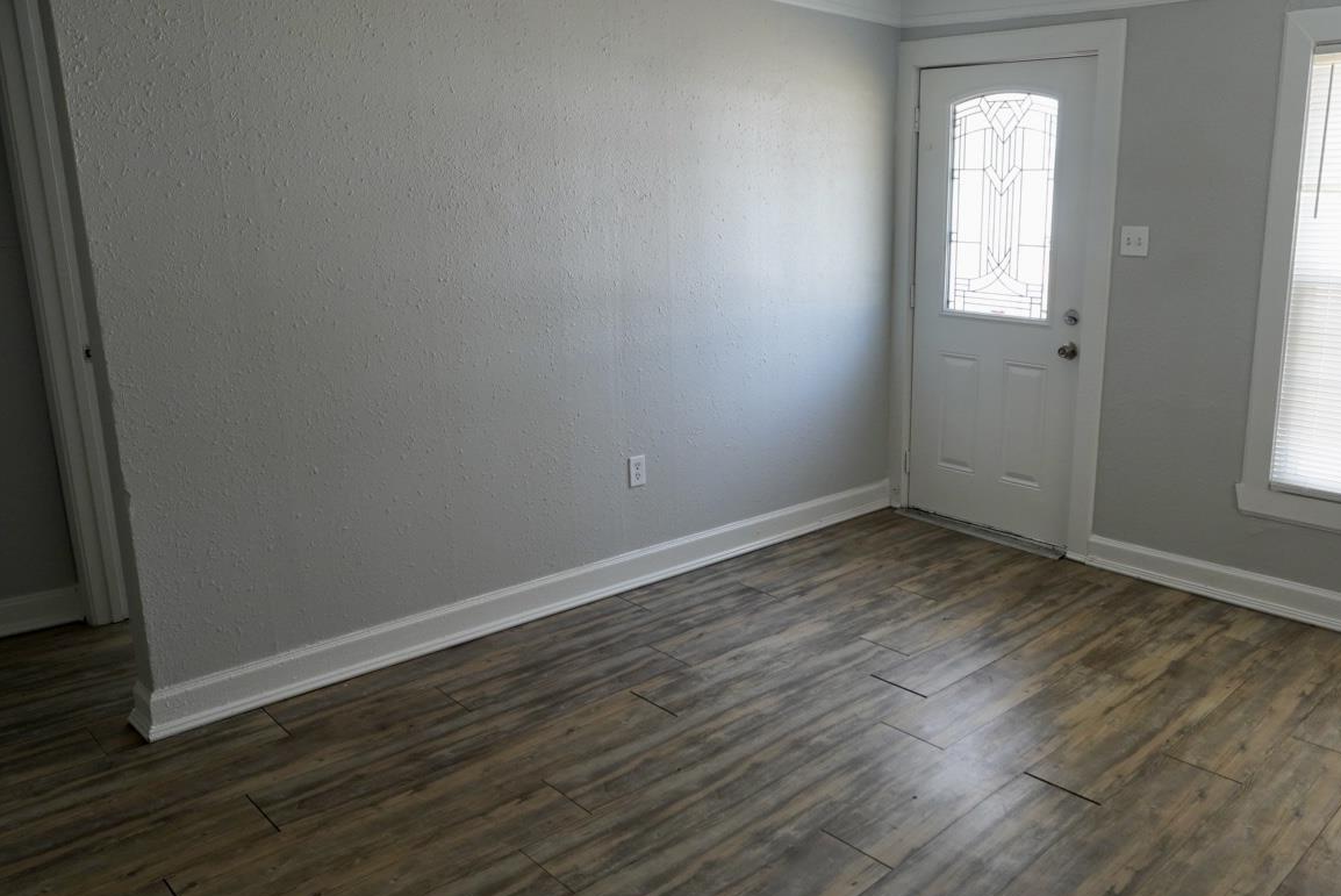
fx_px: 1044
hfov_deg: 63.9
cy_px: 442
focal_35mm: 28
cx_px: 882
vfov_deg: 46.5
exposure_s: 1/160
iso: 1250
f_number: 4
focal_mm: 20
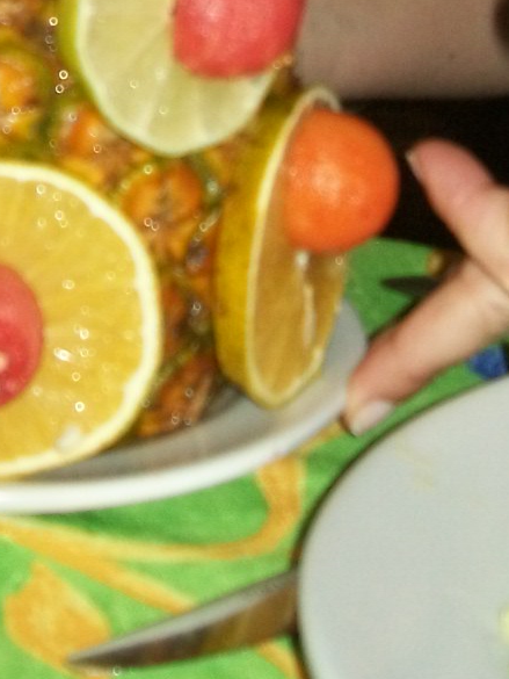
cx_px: 191
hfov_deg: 11.8
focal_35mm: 126
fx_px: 2469
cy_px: -210
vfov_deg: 14.9
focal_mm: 6
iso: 80
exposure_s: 1/30
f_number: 2.7
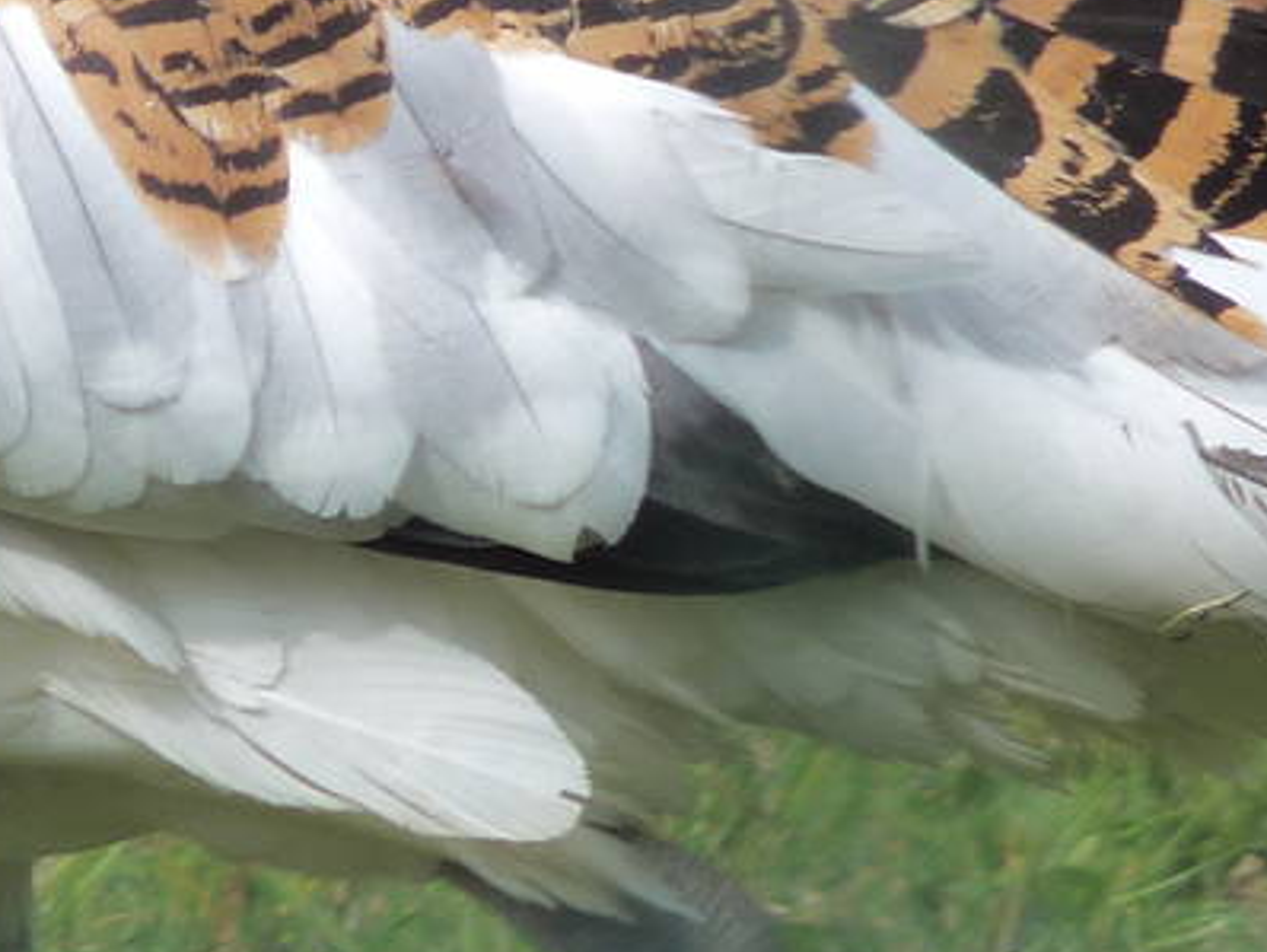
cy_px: 25
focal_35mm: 1817
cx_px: -45
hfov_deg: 1.1
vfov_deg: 0.8
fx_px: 66545
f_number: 4
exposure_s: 1/250
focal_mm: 80.4
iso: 80
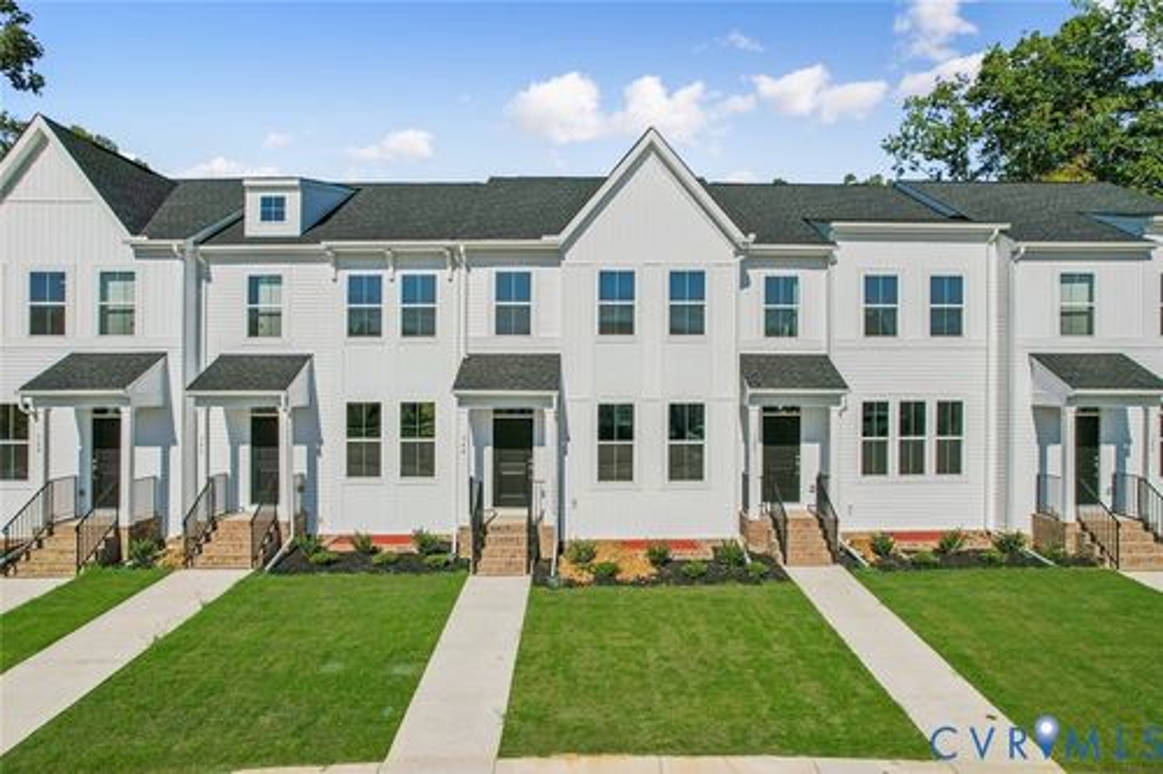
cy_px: 387
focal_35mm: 22
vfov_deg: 57.2
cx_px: 582
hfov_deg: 78.6
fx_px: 710
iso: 110
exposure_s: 1/6000
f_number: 2.8
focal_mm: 8.4
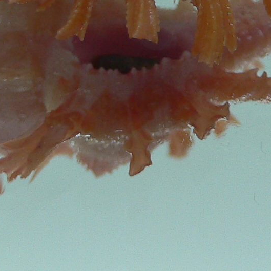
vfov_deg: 14.0
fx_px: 1045
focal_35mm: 118
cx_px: 110
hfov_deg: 14.8
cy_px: -109
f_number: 2.8
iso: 80
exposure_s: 1/60
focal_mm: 4.6
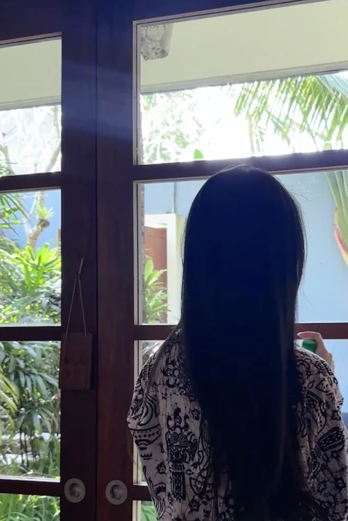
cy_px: 352
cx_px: 321
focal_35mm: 44
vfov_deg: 43.8
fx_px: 638
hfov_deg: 29.1
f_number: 1.78
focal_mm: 6.86
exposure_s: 1/100
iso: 160
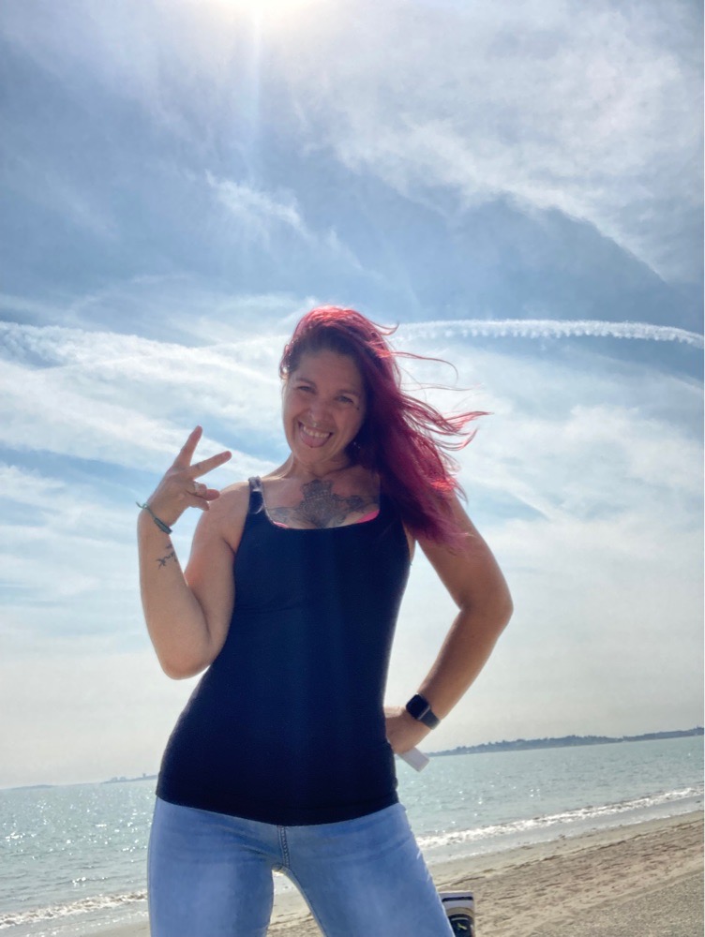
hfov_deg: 44.2
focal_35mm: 32
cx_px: 352
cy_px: 468
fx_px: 867
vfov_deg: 56.8
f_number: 2.2
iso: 20
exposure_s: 1/3802
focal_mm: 2.87
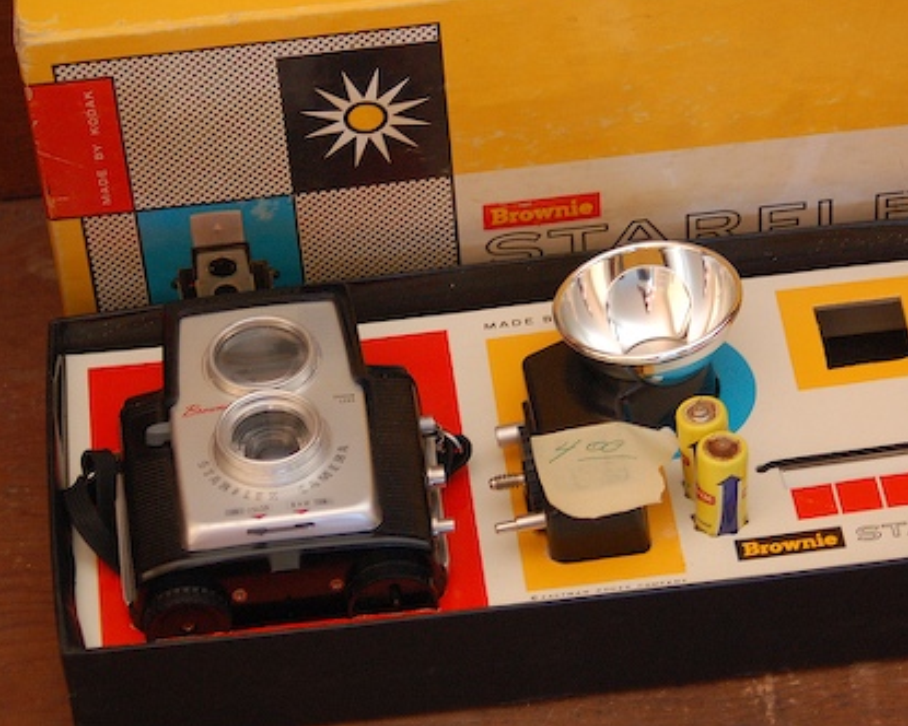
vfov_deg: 10.8
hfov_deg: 13.5
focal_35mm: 143
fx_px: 3843
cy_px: 301
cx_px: 431
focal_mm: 66
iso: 800
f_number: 5.3
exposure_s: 1/30
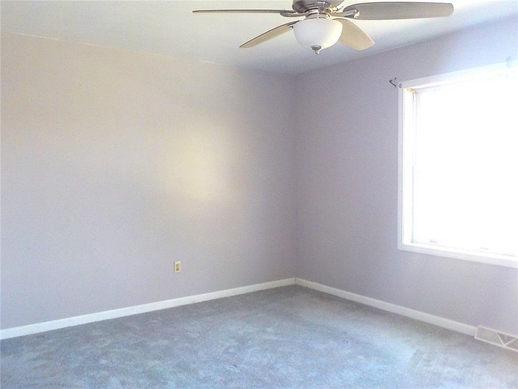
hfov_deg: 60.0
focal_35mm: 30
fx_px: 449
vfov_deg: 46.8
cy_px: 194
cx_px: 259
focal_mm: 4.1
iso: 360
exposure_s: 1/30
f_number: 3.3
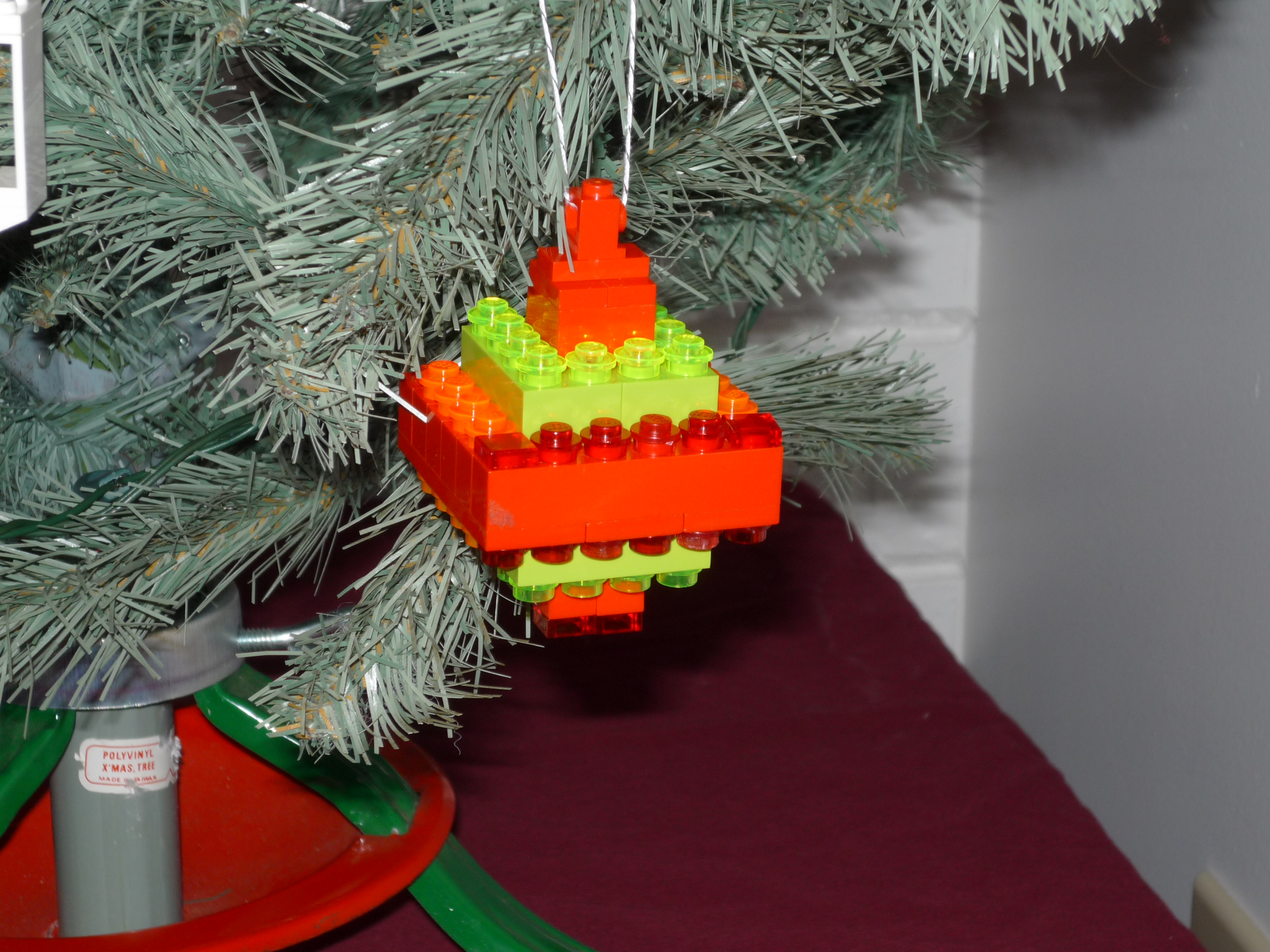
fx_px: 3485
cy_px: 476
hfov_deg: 20.7
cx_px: 635
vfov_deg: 15.6
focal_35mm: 95
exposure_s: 1/40
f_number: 5.7
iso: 100
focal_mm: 15.3
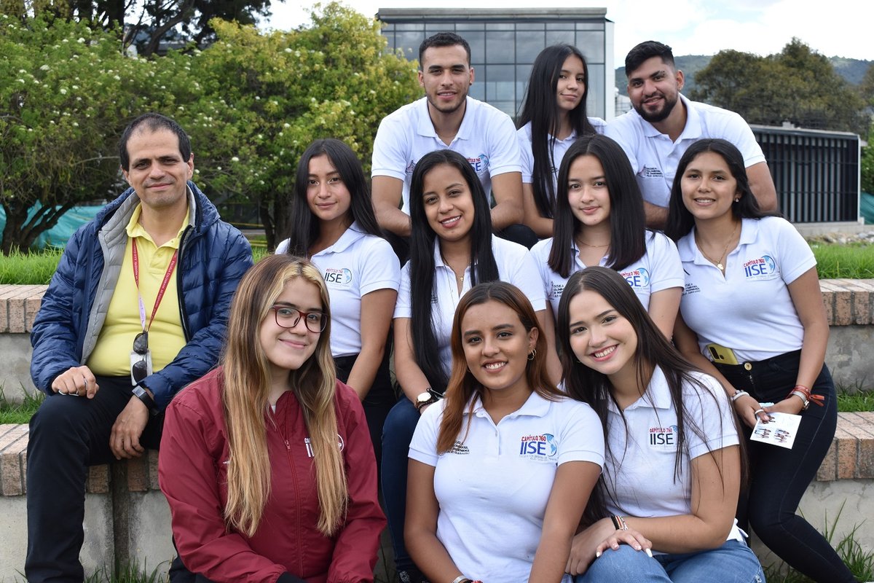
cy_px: 292
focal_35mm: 51
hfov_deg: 38.9
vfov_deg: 26.5
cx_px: 437
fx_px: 1238
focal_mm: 34
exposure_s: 1/500
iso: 560
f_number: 8
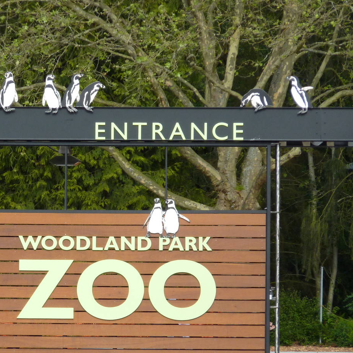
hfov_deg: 5.1
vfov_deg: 5.1
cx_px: 95
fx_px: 3980
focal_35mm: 345
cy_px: 228
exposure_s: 1/500
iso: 160
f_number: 4.6
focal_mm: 37
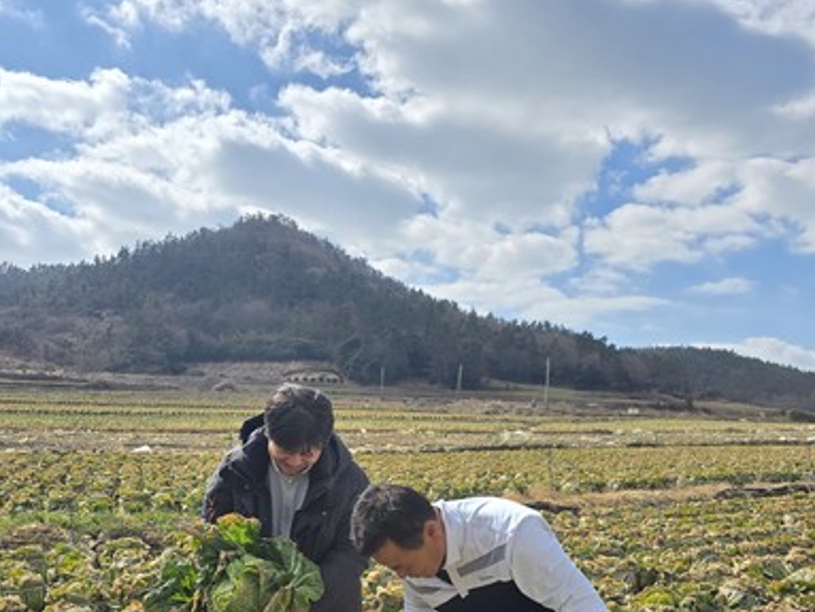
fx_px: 848
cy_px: 434
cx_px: 345
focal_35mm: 36
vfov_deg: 39.0
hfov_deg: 51.1
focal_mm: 6.3
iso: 12
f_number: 1.7
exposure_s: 1/1170
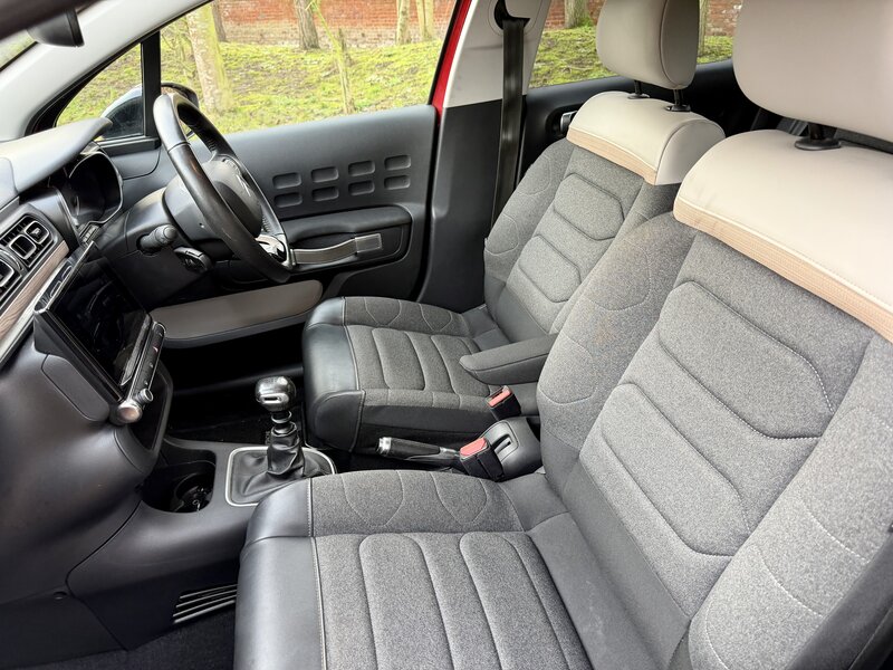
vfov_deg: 56.8
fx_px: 619
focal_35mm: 24
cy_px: 335
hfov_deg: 71.6
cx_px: 446
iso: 200
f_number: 1.78
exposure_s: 1/91
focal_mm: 6.76
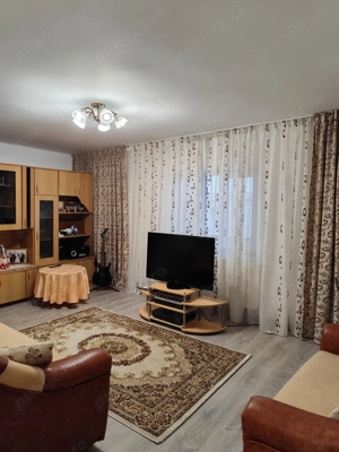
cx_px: 170
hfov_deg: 58.9
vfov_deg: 73.9
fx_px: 300
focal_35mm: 23
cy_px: 226
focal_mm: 6.19
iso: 400
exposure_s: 1/100
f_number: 1.65
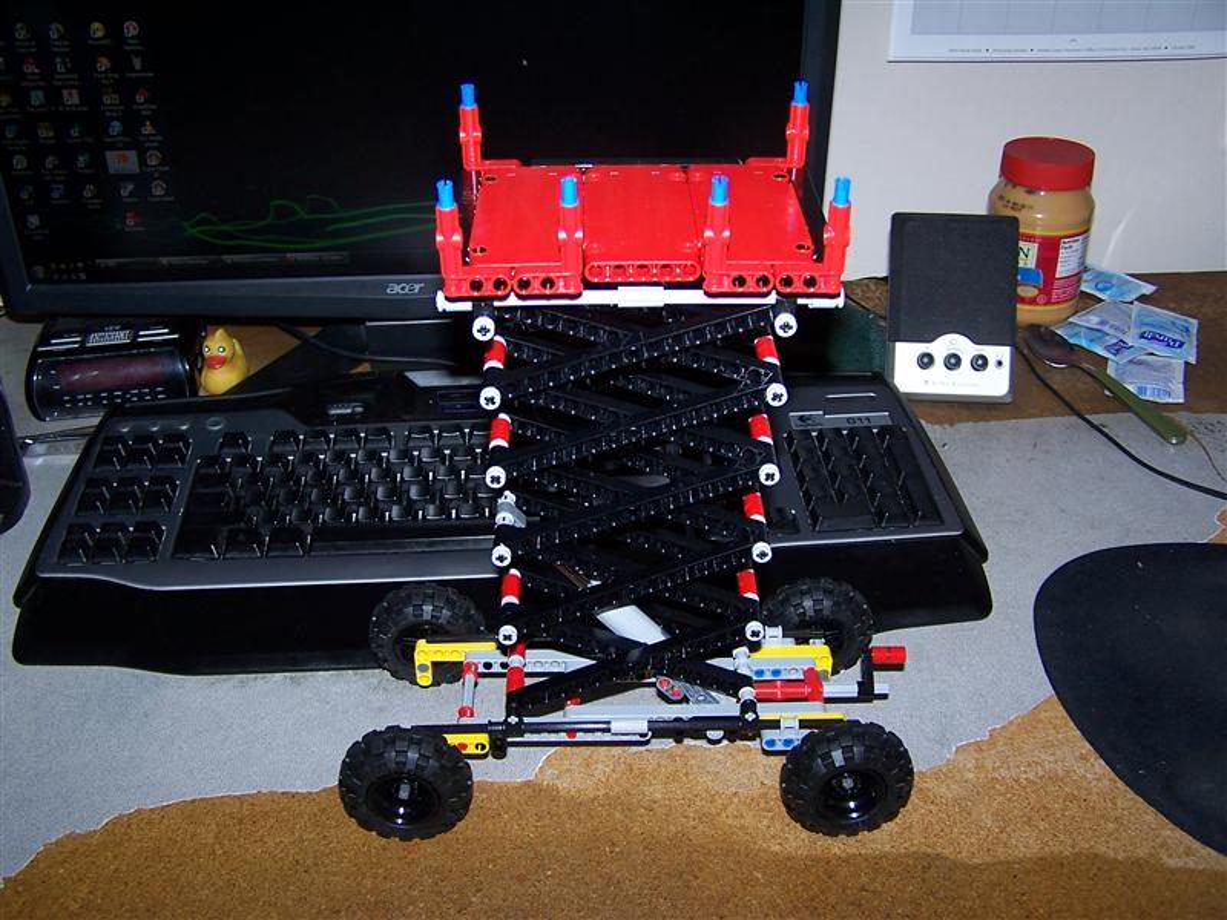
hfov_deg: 49.0
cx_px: 614
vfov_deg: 37.7
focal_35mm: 38
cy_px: 460
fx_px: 1347
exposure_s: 1/60
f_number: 2.8
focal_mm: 6.3
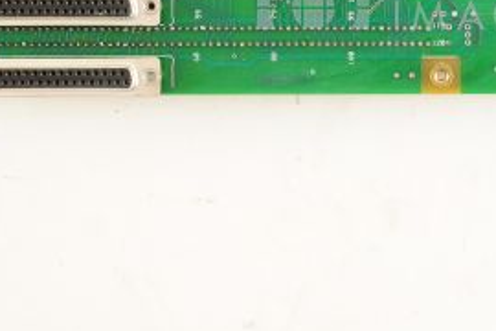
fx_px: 1529
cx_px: 441
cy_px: -14
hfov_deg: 18.1
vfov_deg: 12.2
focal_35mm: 111
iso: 1600
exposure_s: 1/125
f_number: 10
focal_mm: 50
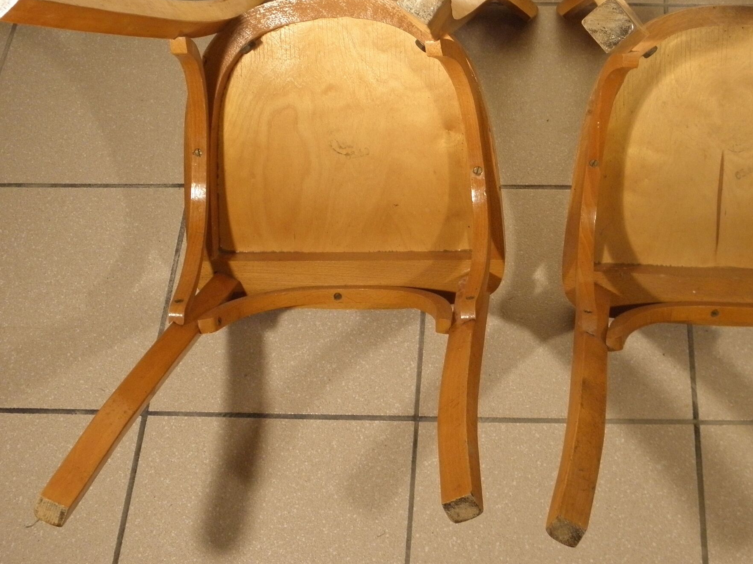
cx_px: 527
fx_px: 1044
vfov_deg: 30.2
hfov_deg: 39.0
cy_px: 242
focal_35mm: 48
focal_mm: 5.9
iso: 200
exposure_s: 1/25
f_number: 3.6
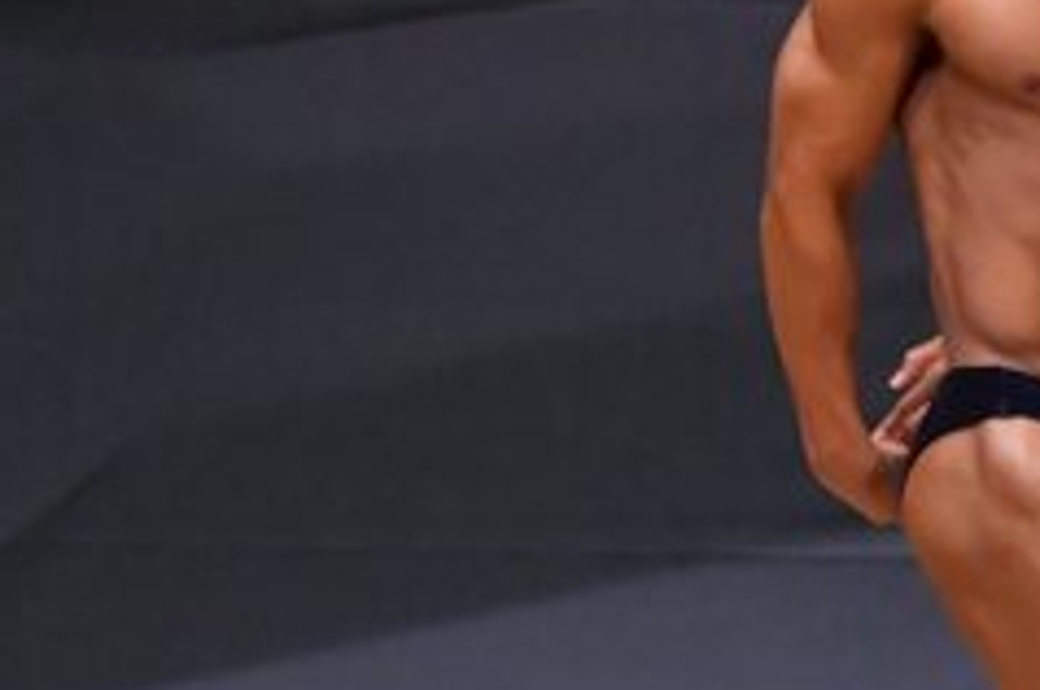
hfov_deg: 2.2
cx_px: 1086
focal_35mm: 928
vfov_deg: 1.5
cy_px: 480
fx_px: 26772
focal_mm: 190
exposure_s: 1/400
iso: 6400
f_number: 5.6
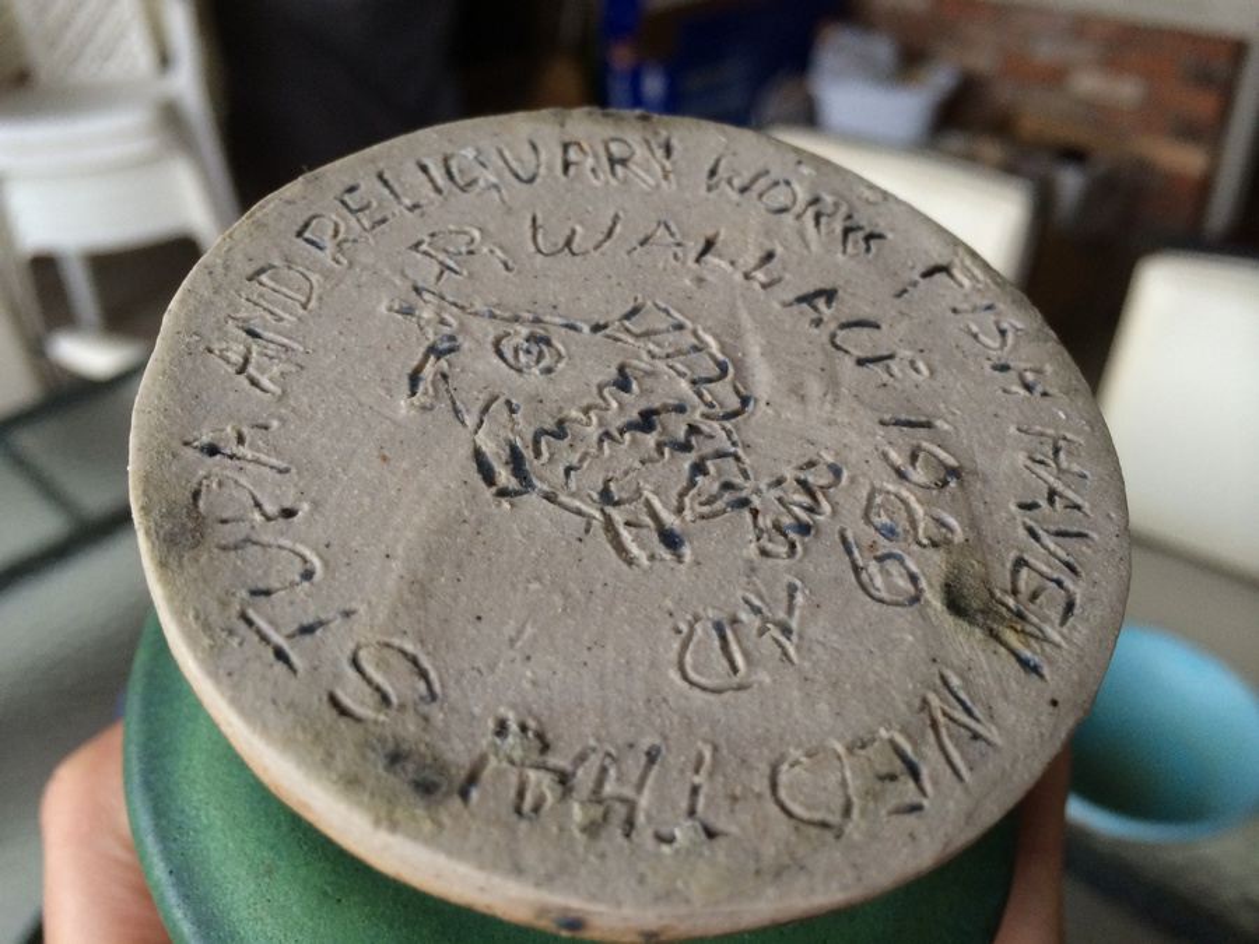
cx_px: 630
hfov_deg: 60.0
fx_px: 1091
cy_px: 472
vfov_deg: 46.8
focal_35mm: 30
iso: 64
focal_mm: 4.12
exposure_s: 1/30
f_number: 2.2
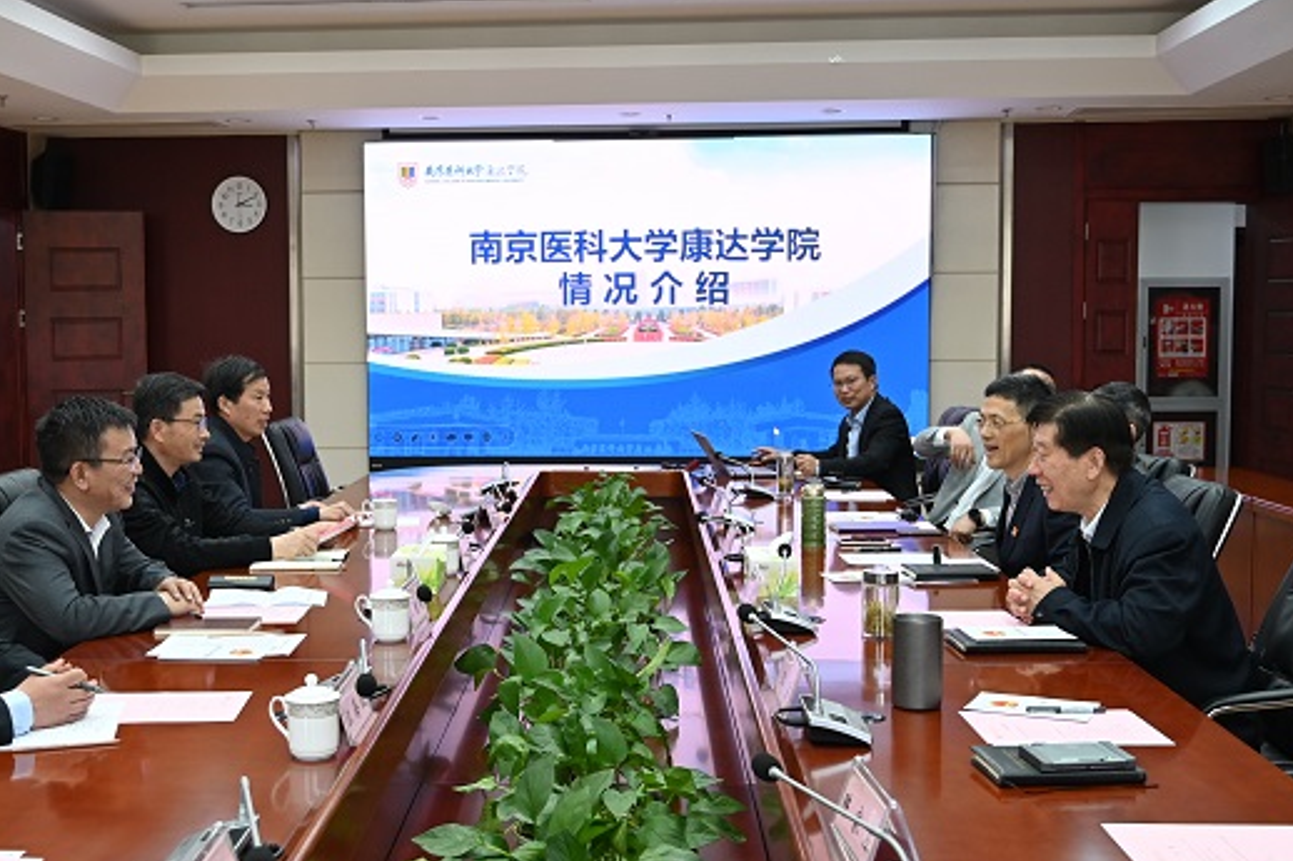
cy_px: 487
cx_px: 487
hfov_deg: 46.0
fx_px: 1508
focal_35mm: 42
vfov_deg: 31.8
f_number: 4
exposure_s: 1/125
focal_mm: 29
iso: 800
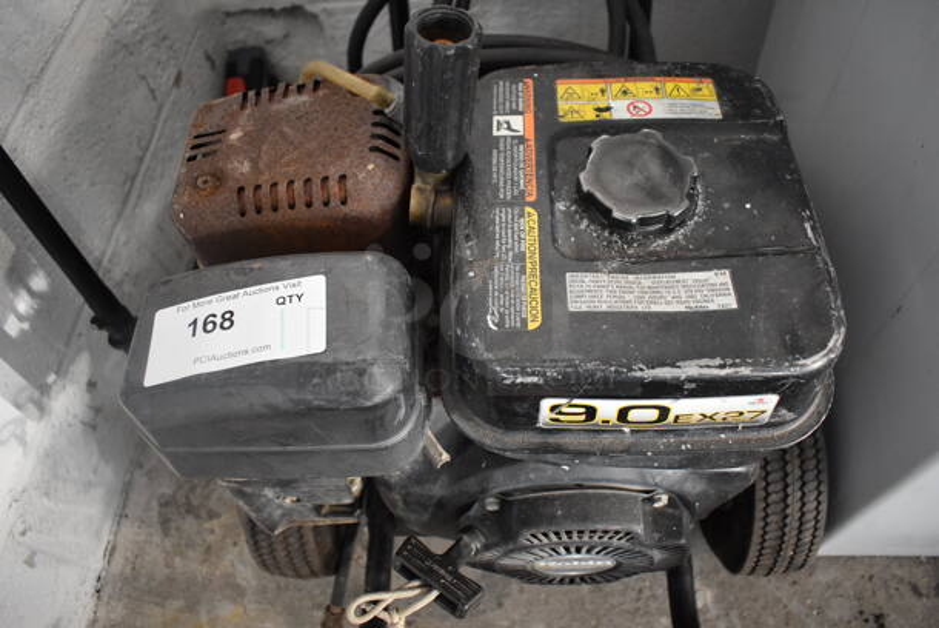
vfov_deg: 48.0
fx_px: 705
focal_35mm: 27
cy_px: 314
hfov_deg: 67.3
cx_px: 470
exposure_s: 1/125
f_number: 3.5
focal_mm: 18
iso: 2000
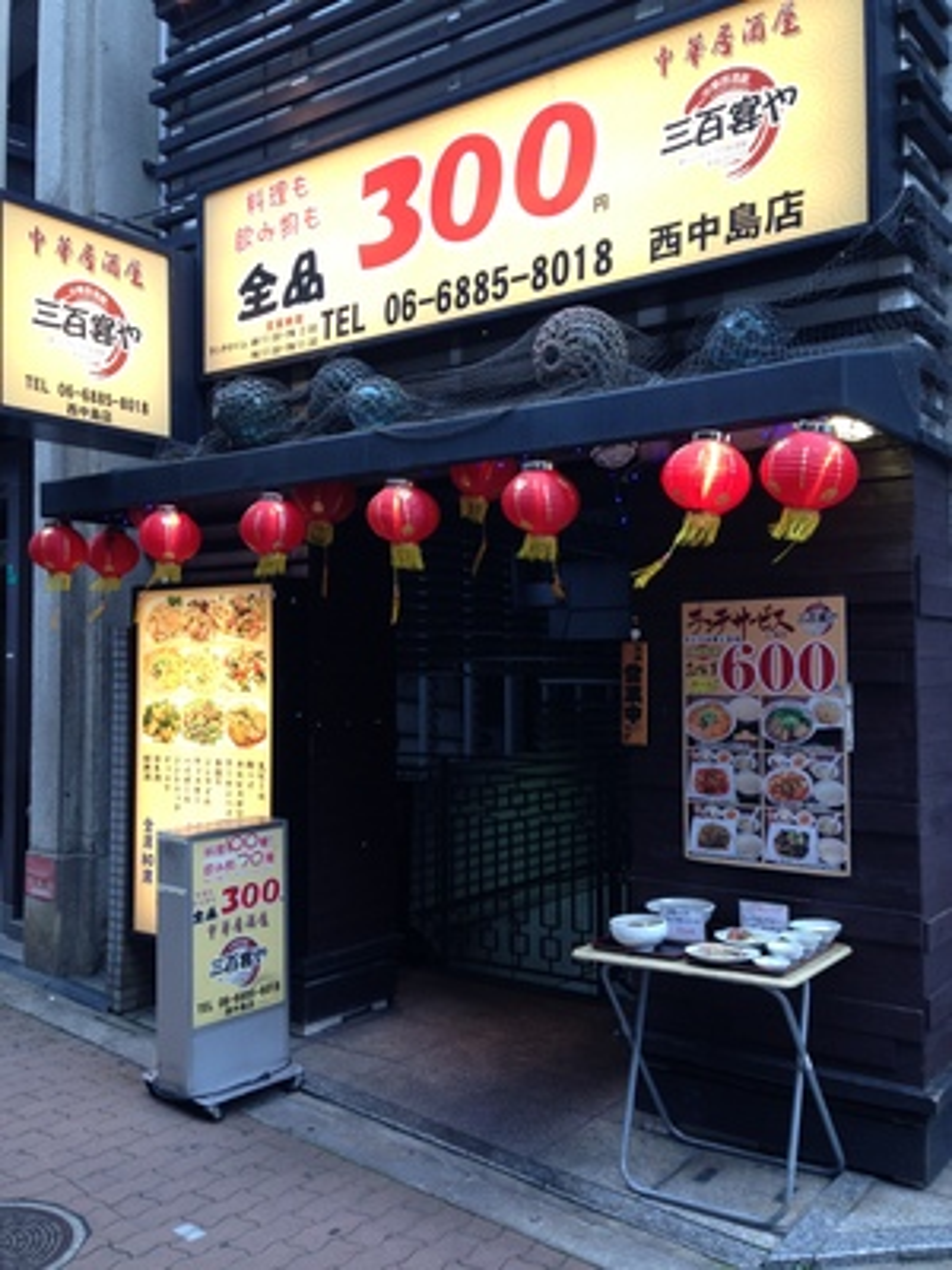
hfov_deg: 42.9
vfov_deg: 55.4
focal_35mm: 33
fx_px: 1210
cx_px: 476
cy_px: 635
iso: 64
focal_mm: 4.12
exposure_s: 1/60
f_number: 2.4
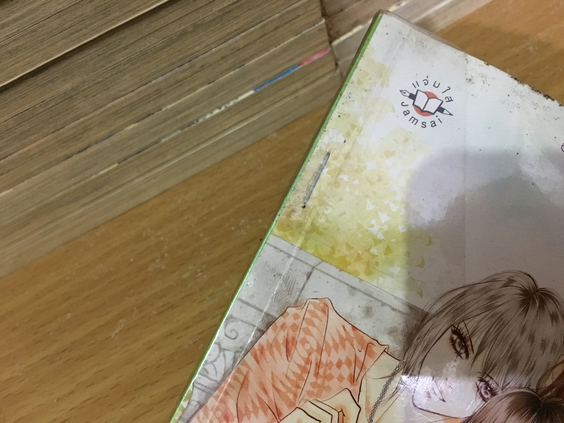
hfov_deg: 61.7
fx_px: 472
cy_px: 212
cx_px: 282
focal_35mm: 29
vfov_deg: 48.2
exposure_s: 1/17
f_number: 2.2
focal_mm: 4.15
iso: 320
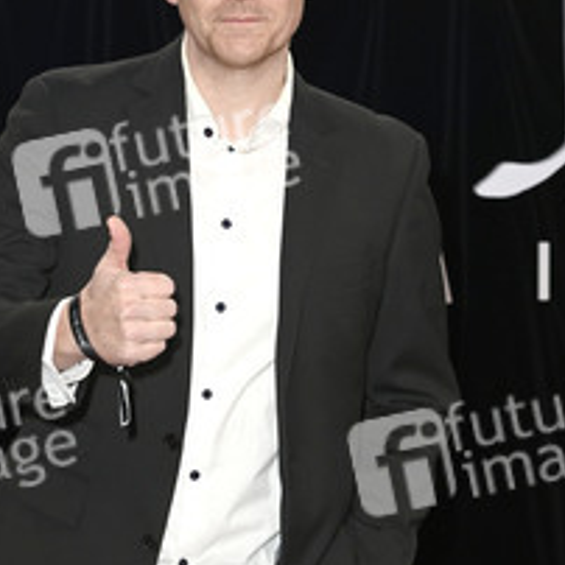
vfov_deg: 13.3
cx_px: 238
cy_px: 310
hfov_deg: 13.3
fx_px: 2419
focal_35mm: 131
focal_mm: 78
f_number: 5.6
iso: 1250
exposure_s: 1/250
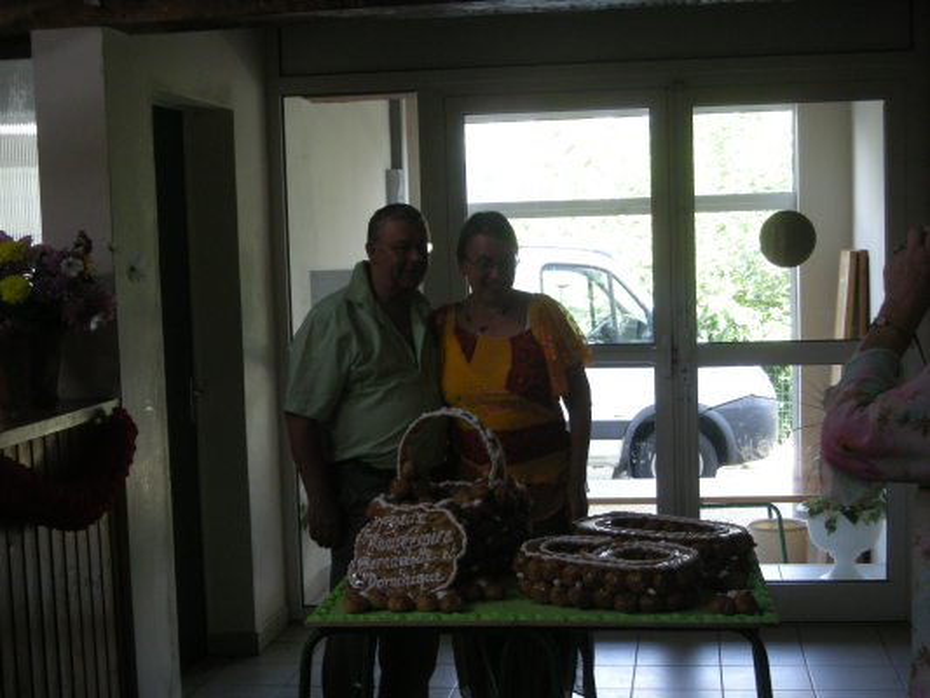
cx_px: 465
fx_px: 1639
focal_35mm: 61
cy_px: 349
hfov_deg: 31.7
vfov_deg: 24.0
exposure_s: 1/63.5
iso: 197
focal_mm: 9.9
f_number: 3.5
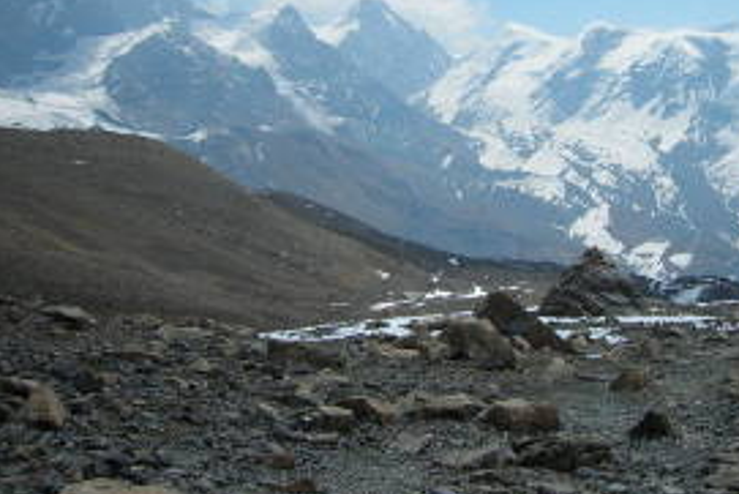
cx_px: 469
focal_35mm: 56
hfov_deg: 35.4
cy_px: 120
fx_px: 1150
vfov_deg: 24.0
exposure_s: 1/356
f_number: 6.4
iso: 50
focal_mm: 6.3
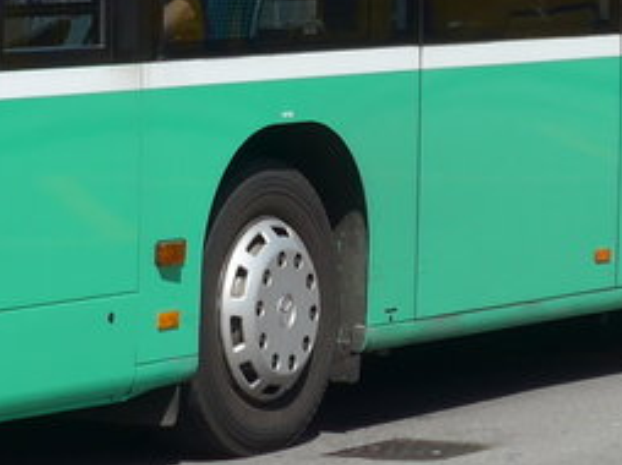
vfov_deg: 5.3
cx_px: 267
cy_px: -191
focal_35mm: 279
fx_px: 5008
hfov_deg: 7.1
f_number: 3.5
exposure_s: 1/1300
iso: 80
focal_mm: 12
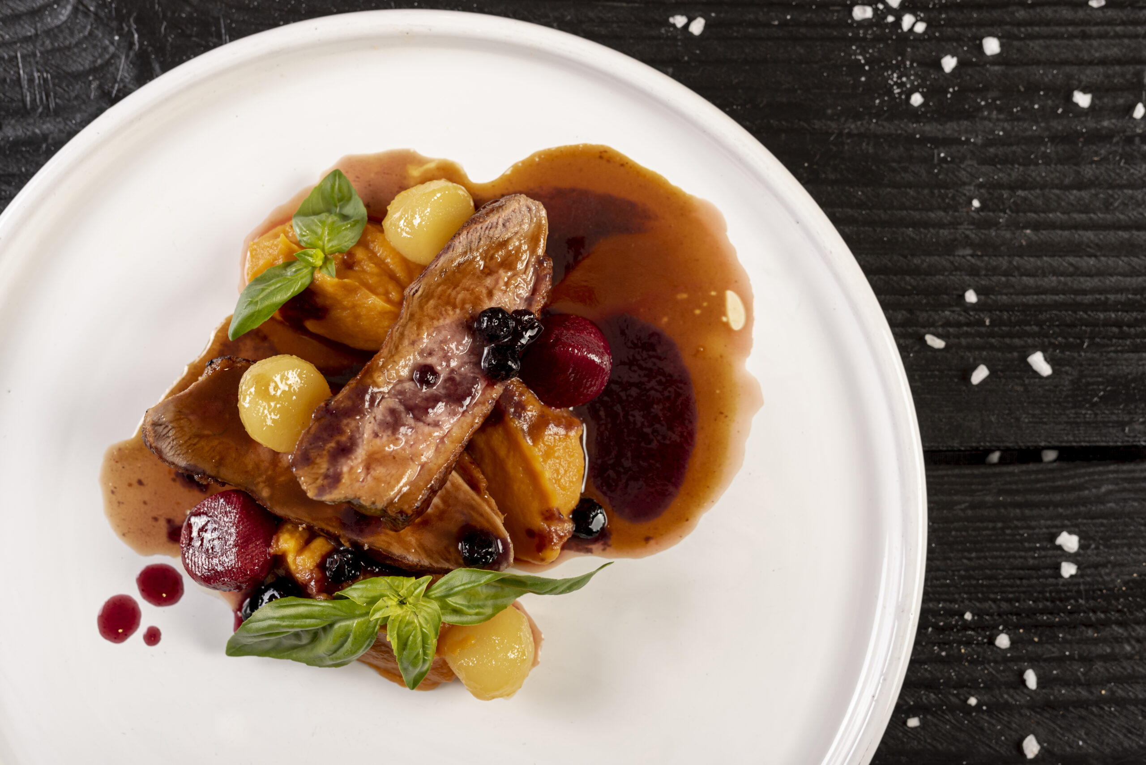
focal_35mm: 50
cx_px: 573
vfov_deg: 27.0
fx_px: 1592
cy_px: 382
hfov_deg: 39.6
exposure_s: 1/125
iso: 200
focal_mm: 50
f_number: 6.3
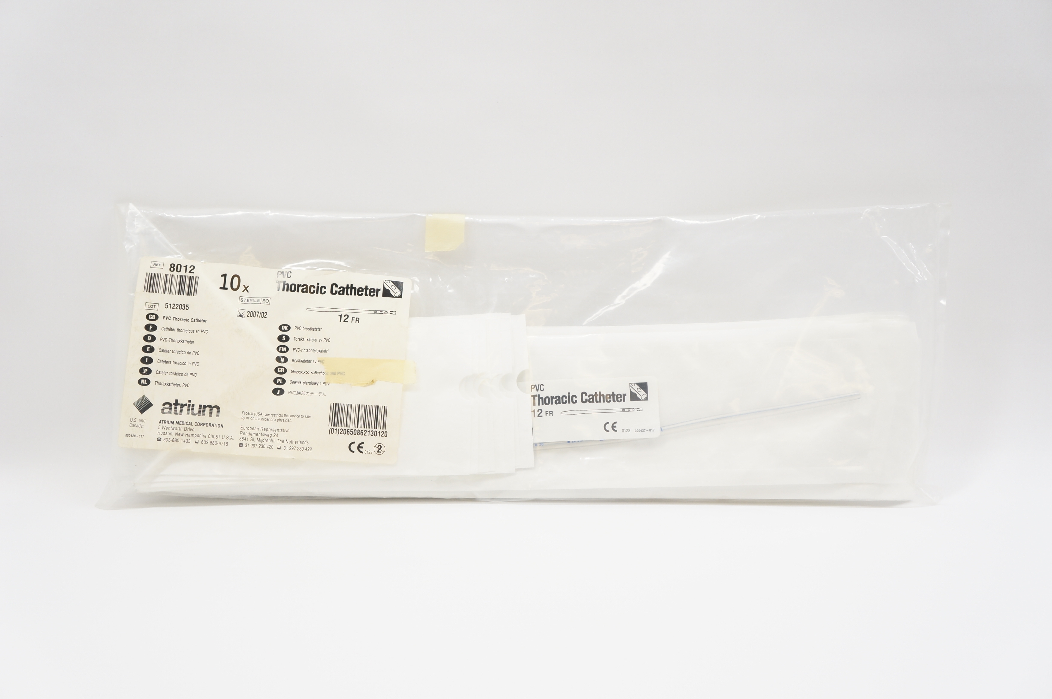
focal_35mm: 44
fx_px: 1270
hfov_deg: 45.0
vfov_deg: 30.8
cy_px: 350
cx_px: 526
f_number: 5
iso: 400
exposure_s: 1/80
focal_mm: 29
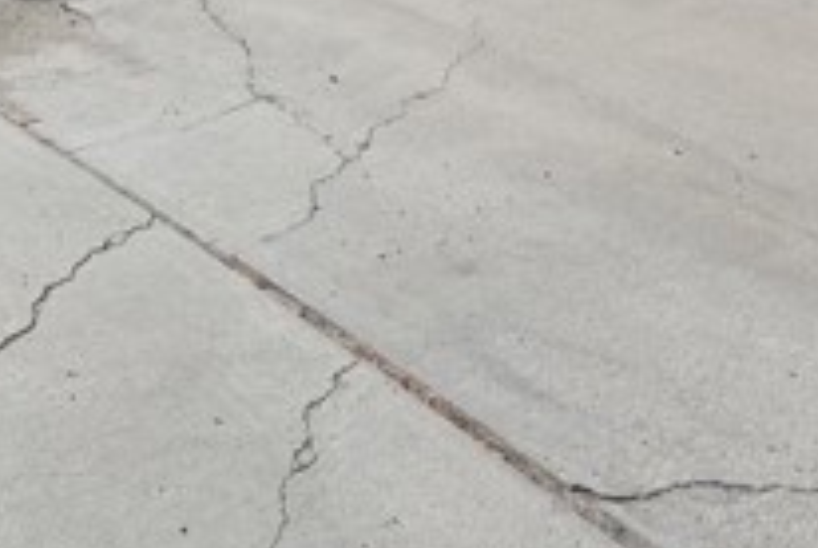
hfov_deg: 29.7
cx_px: -36
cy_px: -201
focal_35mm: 62
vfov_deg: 19.9
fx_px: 1411
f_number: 2
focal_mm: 7.6
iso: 125
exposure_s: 1/4000
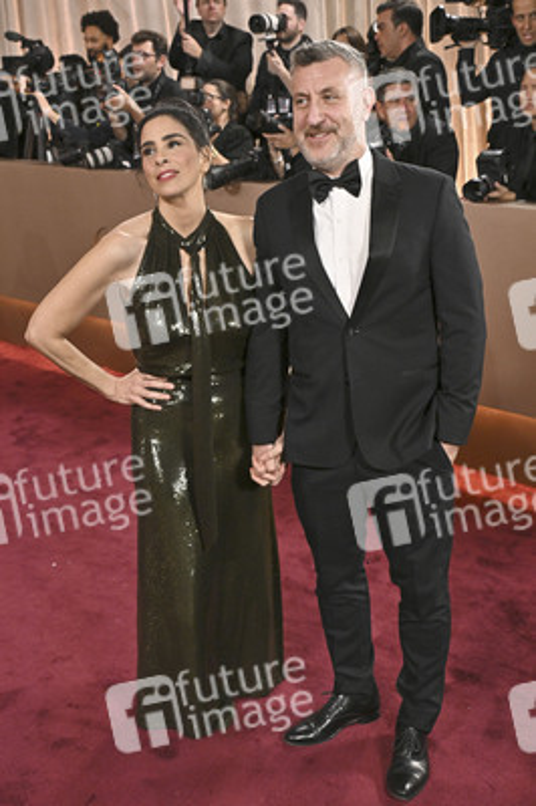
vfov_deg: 51.9
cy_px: 403
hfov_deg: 35.9
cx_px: 268
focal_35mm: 37
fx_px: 828
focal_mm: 37
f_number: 5.6
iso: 2500
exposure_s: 1/320
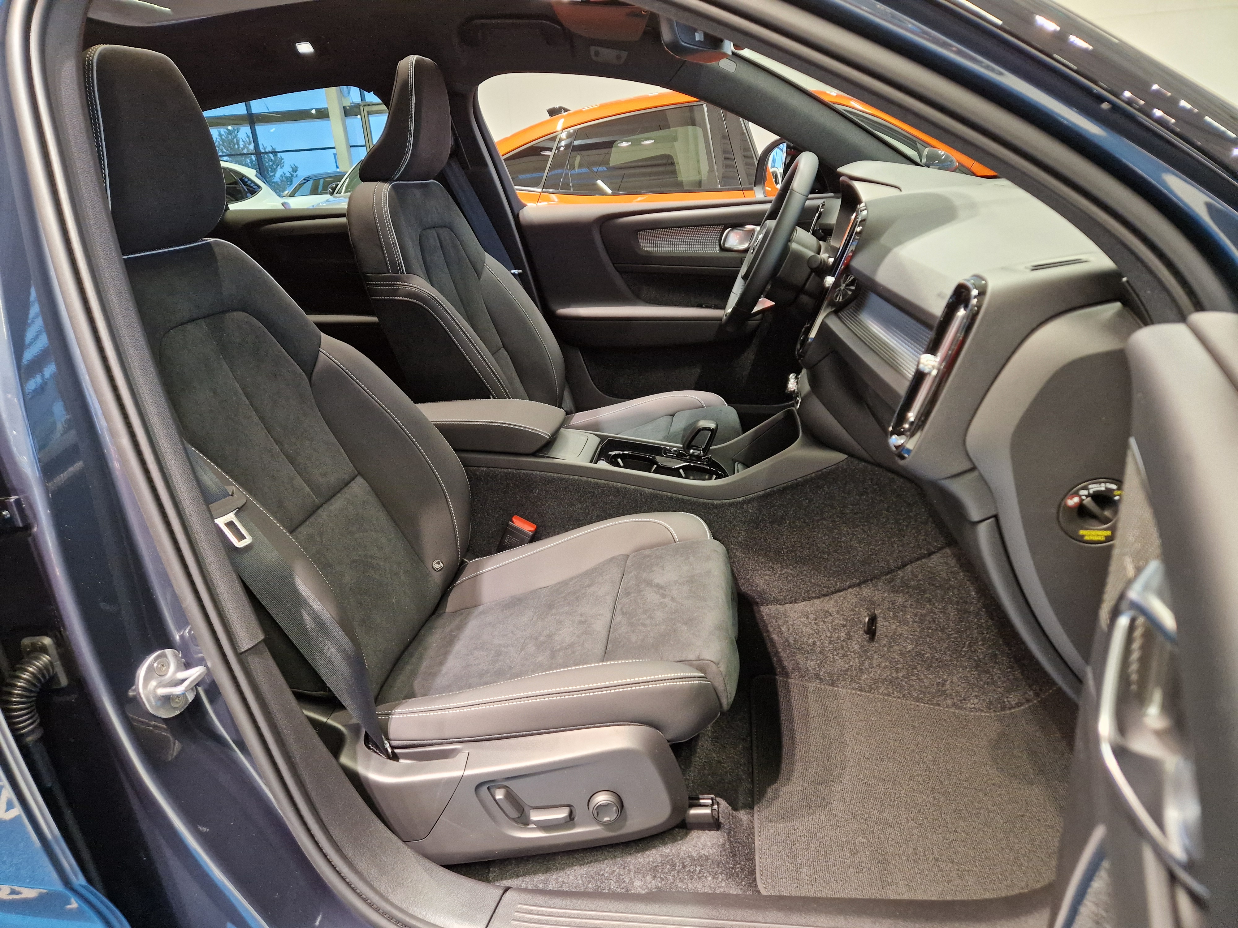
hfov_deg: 73.9
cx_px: 619
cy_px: 464
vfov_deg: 58.9
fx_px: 823
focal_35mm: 23
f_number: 1.8
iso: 500
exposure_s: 1/100
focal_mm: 5.4
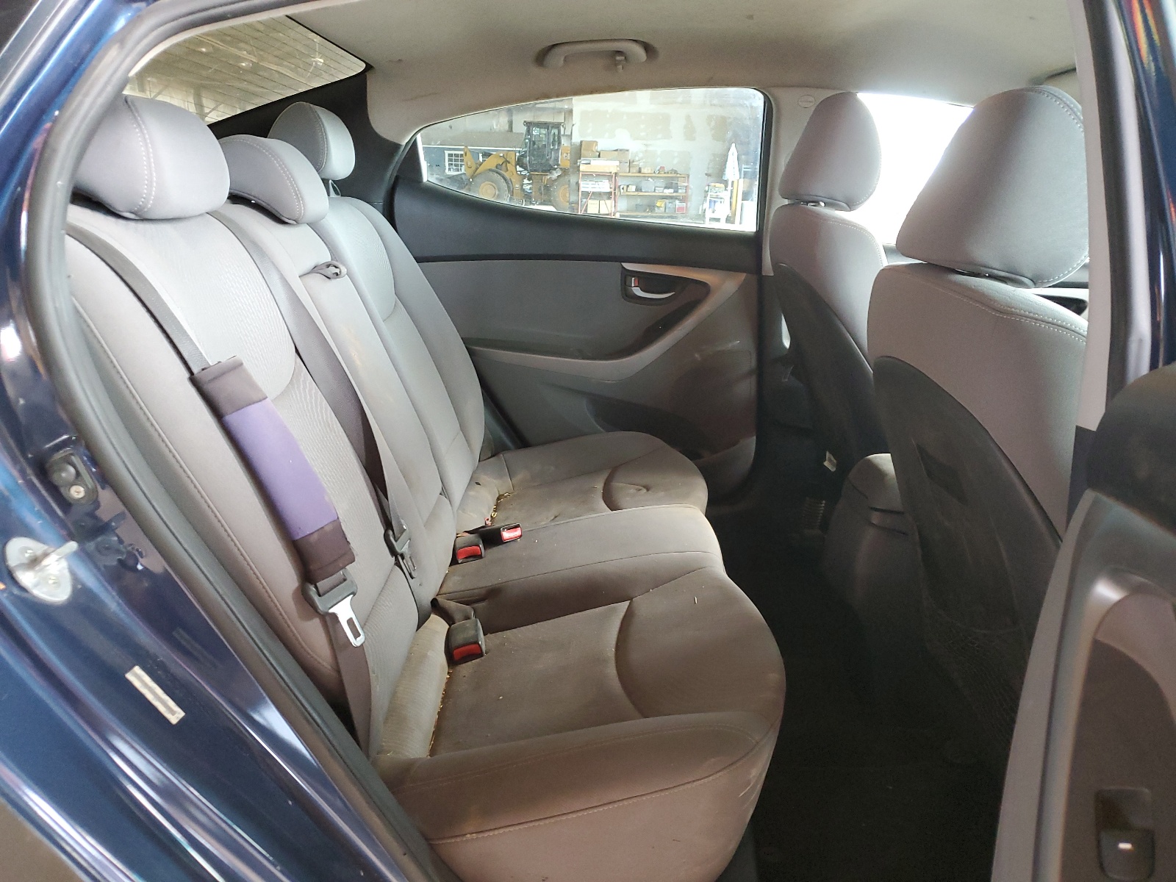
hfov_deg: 67.3
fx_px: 883
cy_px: 441
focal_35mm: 26
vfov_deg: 53.1
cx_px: 588
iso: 273
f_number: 1.5
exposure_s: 1/60.2
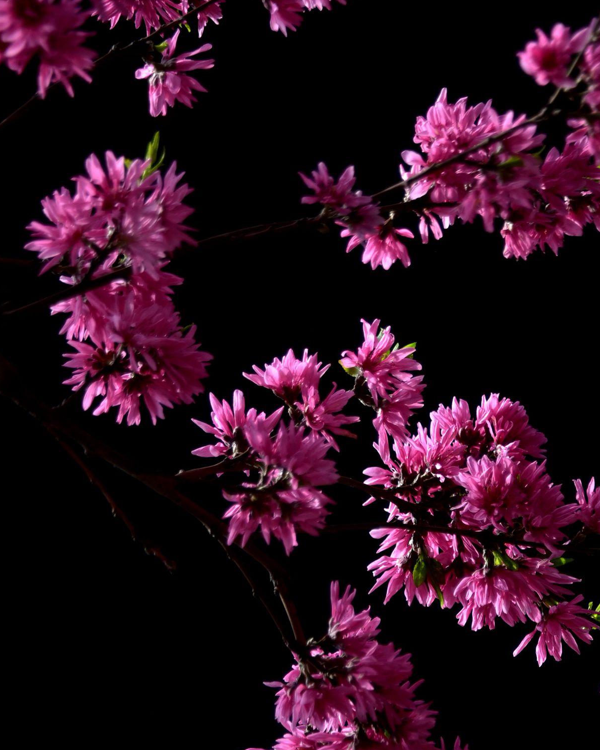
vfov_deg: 8.5
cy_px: 470
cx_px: 364
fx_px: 5039
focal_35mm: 227
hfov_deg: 6.8
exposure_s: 1/2000
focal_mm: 135
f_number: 5.6
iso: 320
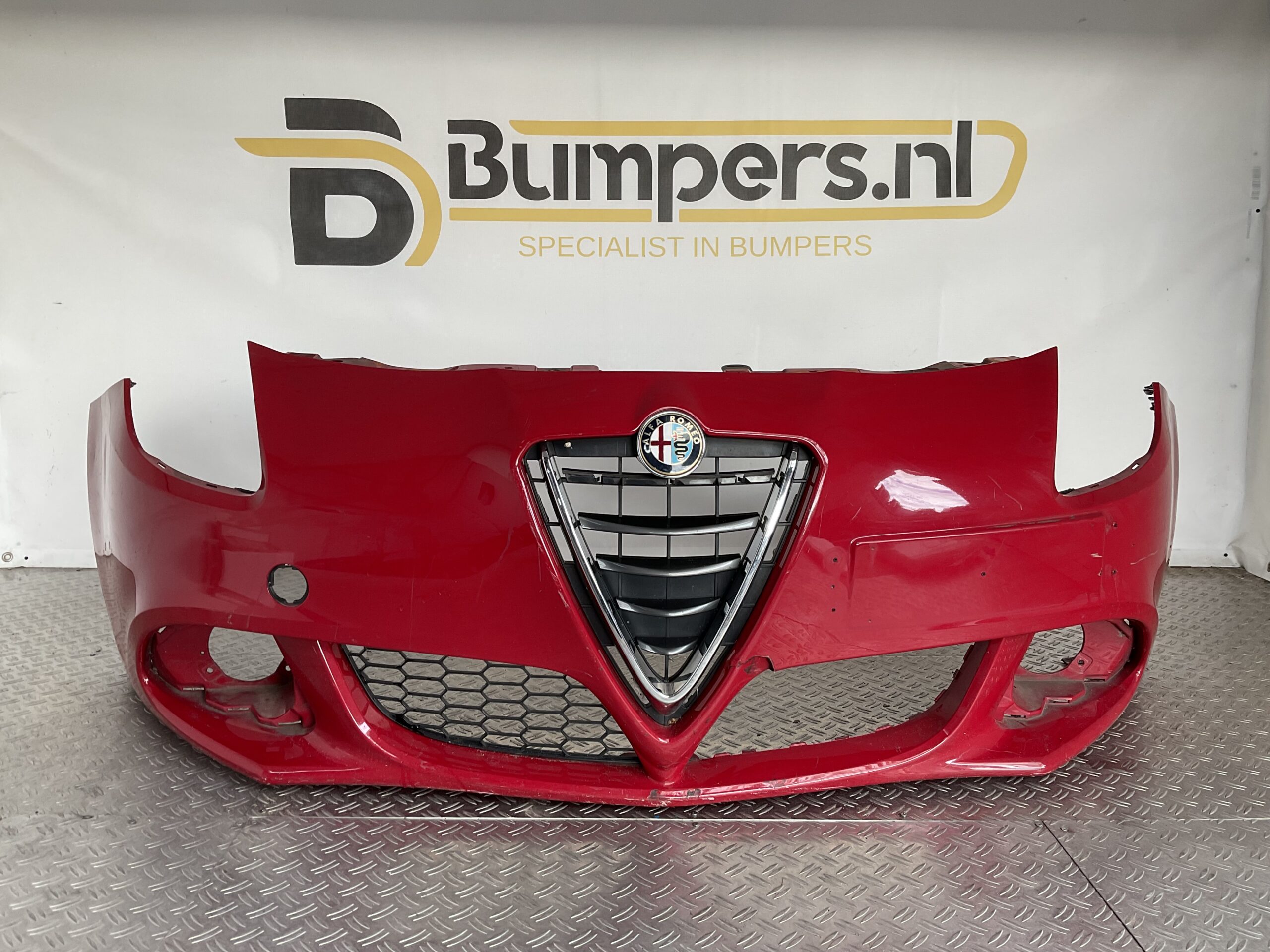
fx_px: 1064
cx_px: 635
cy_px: 476
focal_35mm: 29
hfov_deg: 61.7
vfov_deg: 48.2
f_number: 1.8
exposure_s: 1/100
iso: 25
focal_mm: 3
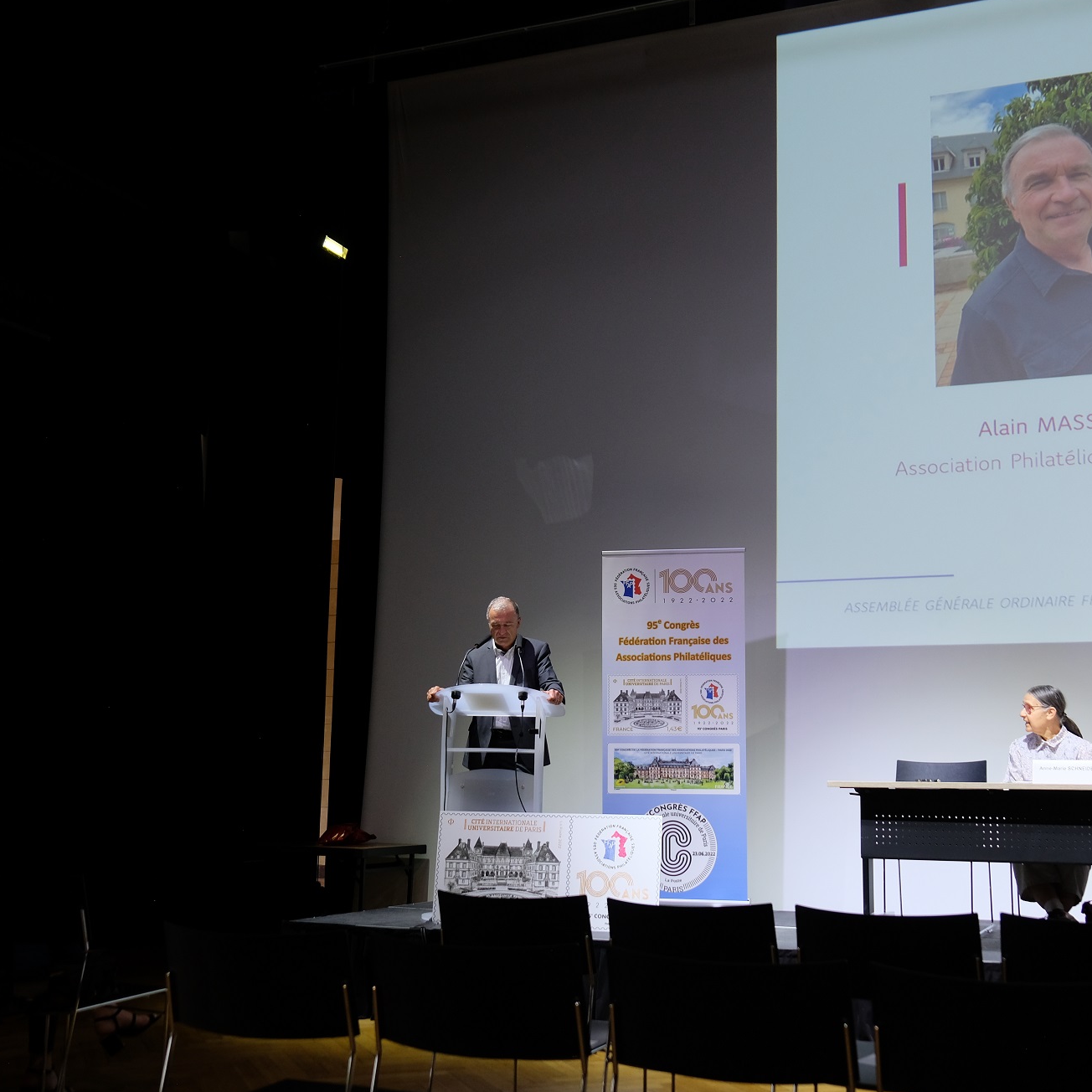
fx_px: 1428
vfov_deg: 41.9
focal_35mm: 40
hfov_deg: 41.7
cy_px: 541
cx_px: 657
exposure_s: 1/60
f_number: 4
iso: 640
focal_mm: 20.8
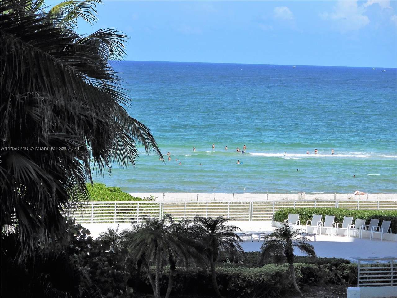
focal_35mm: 149
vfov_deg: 10.0
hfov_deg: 13.3
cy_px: 149
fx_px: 1709
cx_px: 198
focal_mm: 26.8
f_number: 5.4
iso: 125
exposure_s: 1/1000
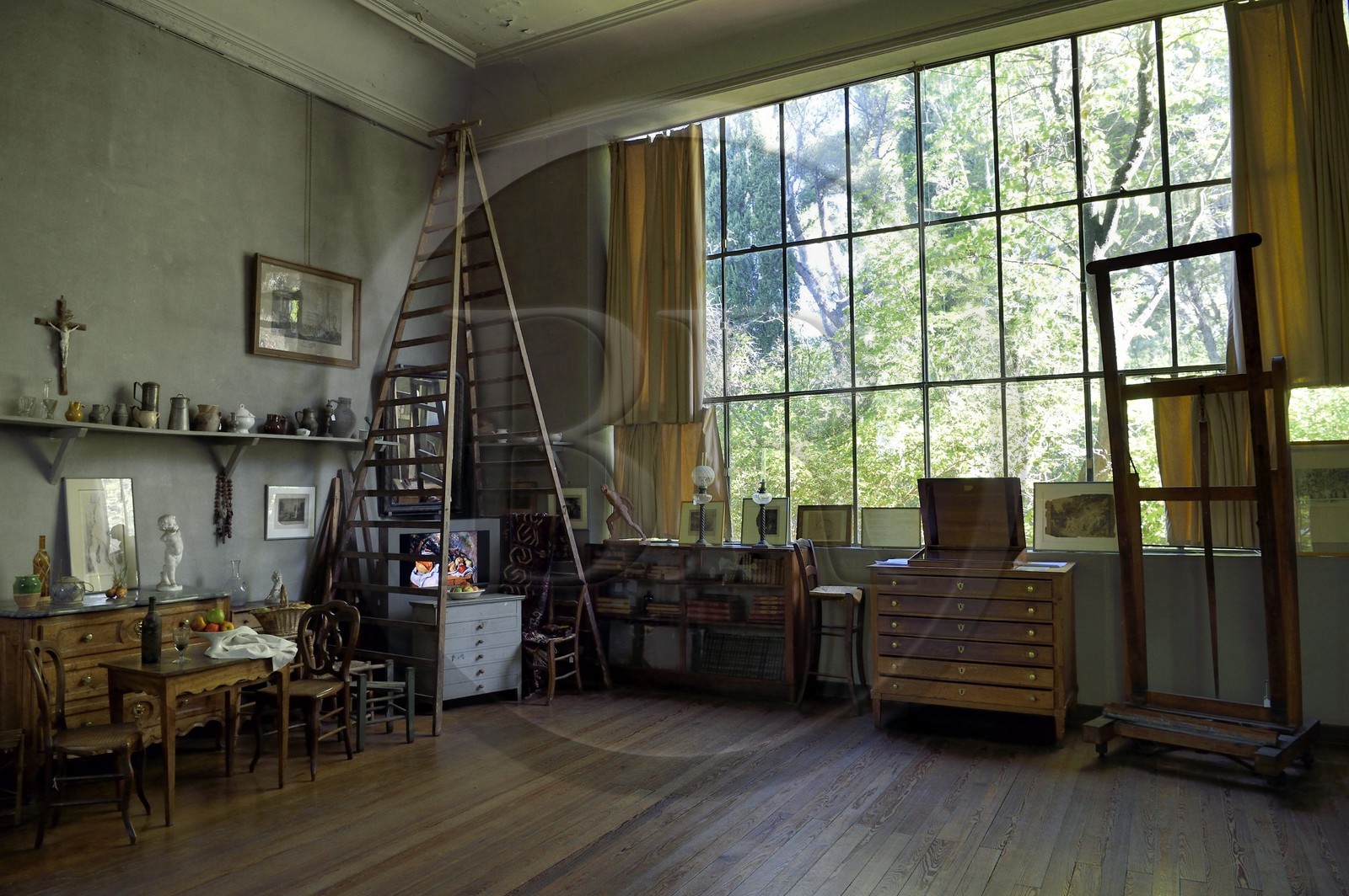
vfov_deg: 53.1
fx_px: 899
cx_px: 674
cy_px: 448
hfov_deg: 73.8
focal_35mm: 24
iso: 800
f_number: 7.1
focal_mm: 24
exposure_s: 1/50
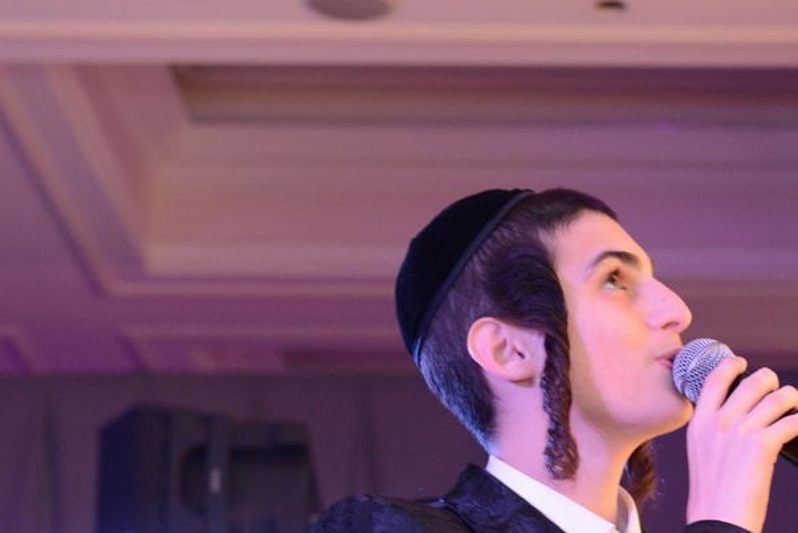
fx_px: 2639
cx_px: 660
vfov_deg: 11.5
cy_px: 417
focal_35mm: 119
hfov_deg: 17.0
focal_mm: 70
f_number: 5.6
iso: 2500
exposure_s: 1/100
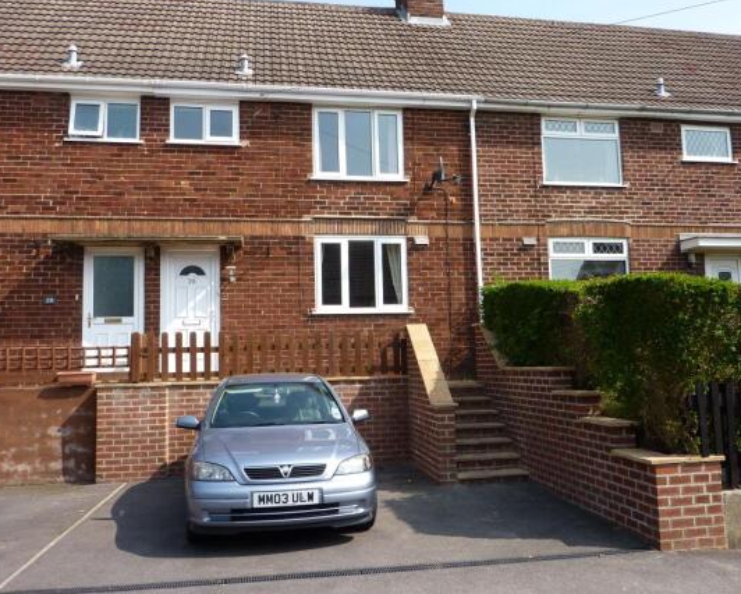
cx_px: 389
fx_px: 680
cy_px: 296
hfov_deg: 57.1
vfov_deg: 47.1
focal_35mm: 31
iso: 80
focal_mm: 4.7
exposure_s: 1/400
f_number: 4
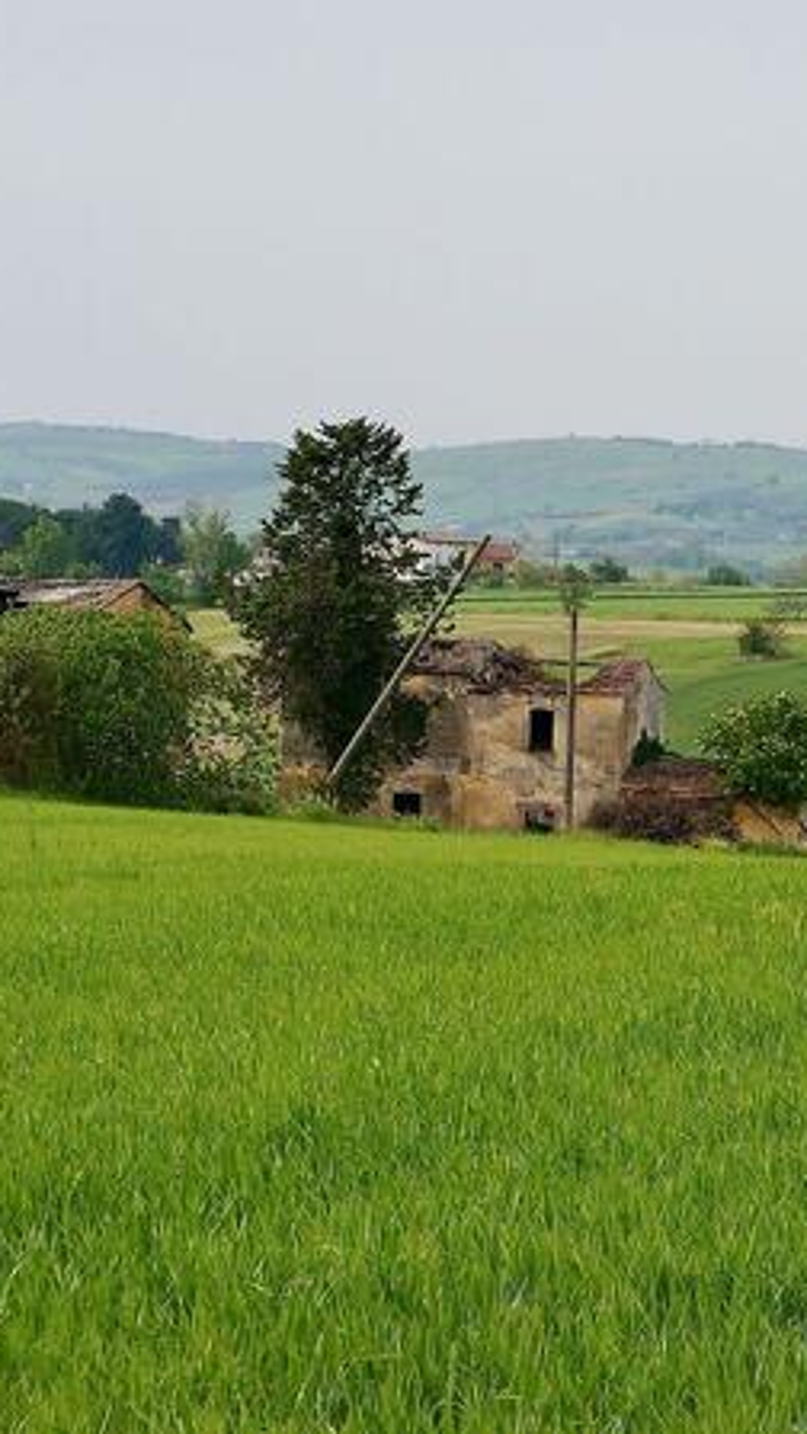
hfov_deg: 7.3
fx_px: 6277
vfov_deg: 13.0
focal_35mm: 165
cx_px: 890
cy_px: 717
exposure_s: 1/400
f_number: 5.6
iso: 200
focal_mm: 34
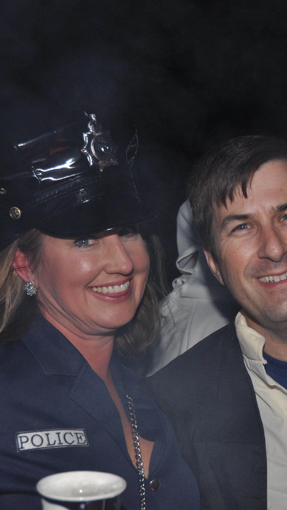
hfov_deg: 19.1
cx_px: 248
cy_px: 255
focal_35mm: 62
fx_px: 839
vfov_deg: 33.8
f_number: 4
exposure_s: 1/60
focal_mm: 26
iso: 720
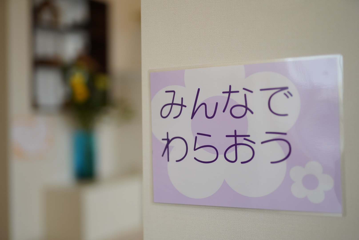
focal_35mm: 50
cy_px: 120
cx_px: 180
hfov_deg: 39.6
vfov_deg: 27.0
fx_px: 499
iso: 160
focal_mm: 50
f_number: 1.4
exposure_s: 1/500
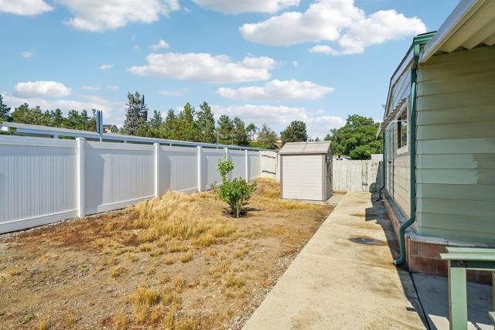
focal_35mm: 18
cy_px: 165
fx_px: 248
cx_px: 248
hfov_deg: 90.0
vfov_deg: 67.4
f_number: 9
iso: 100
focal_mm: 18
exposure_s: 1/400
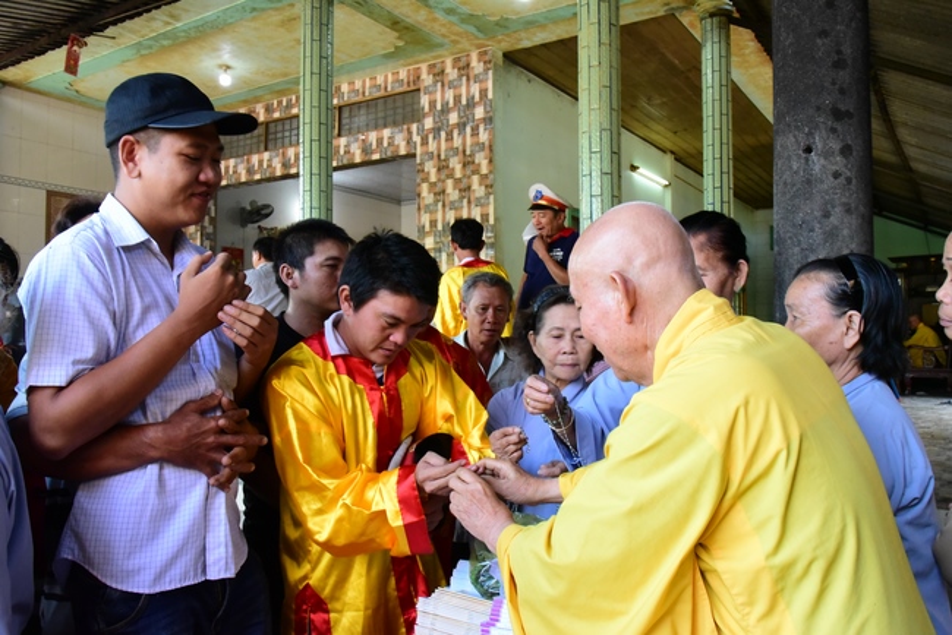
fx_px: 794
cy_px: 318
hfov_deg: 61.9
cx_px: 476
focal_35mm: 30
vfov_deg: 43.6
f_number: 13
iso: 7200
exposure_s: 1/100
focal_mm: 30
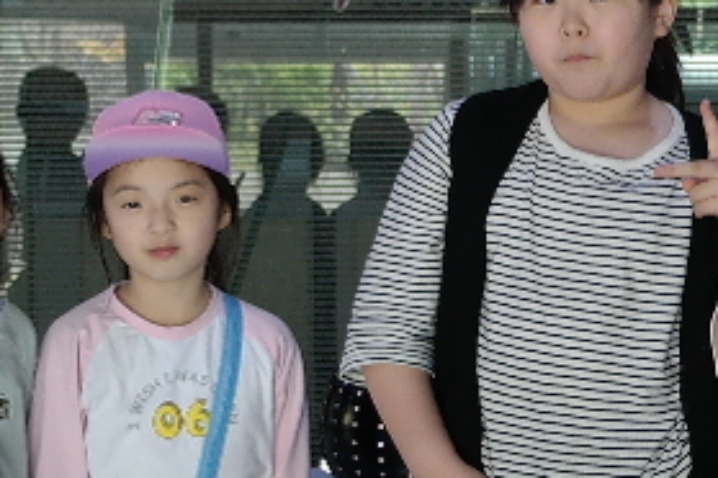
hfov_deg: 11.0
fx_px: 3709
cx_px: 643
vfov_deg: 7.4
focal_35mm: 186
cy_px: 306
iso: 400
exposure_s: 1/40
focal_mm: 20
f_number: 3.5
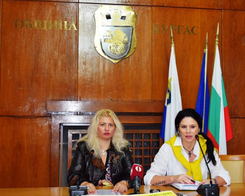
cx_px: 132
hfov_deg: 34.1
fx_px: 399
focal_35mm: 55
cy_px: 99
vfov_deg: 27.6
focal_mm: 32
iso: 800
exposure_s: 1/100
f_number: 5
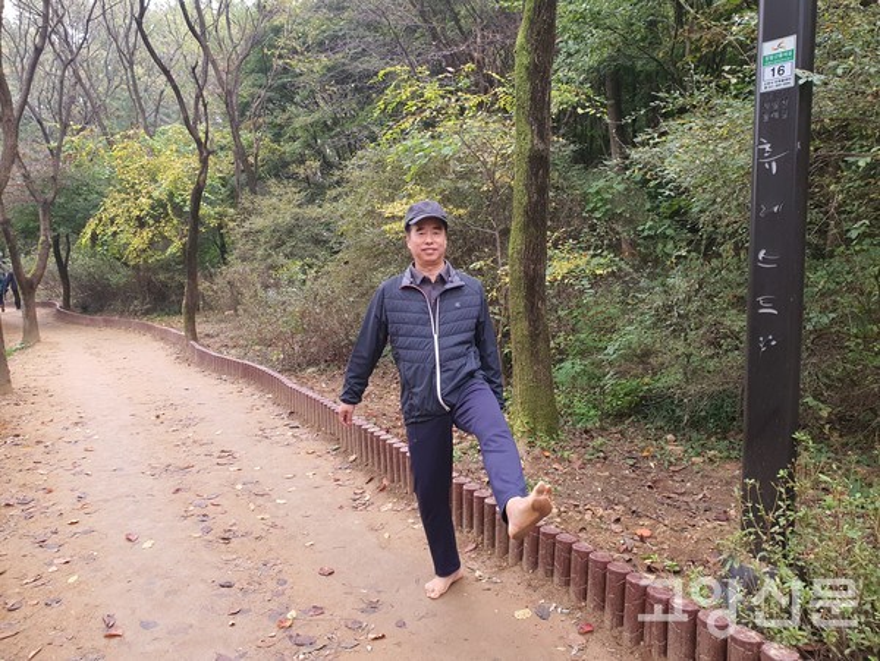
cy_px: 330
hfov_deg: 67.3
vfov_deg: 53.1
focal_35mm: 26
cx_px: 440
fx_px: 661
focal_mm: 4.3
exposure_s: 1/120
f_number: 2.4
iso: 160
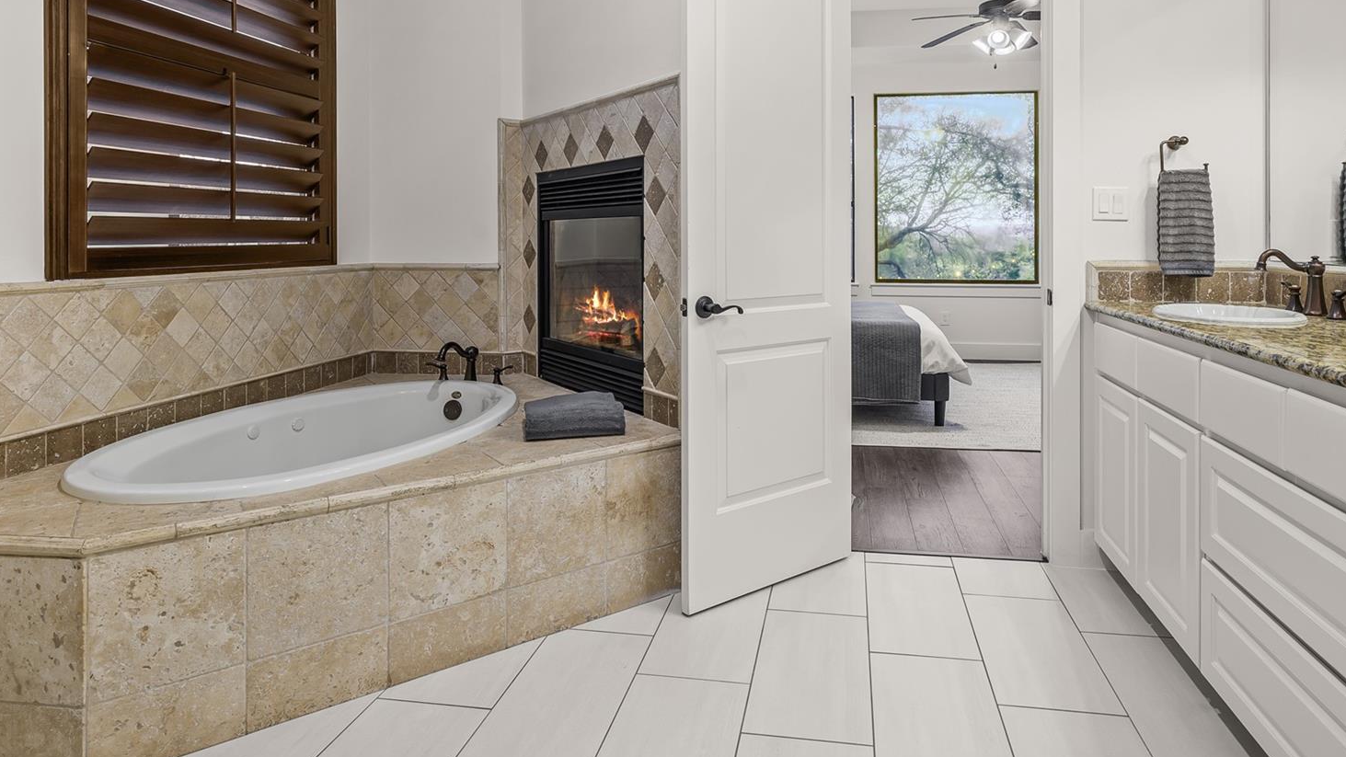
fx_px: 785
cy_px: 242
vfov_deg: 50.4
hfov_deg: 81.0
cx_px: 732
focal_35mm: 22
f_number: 8
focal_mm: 15
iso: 250
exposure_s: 1.3
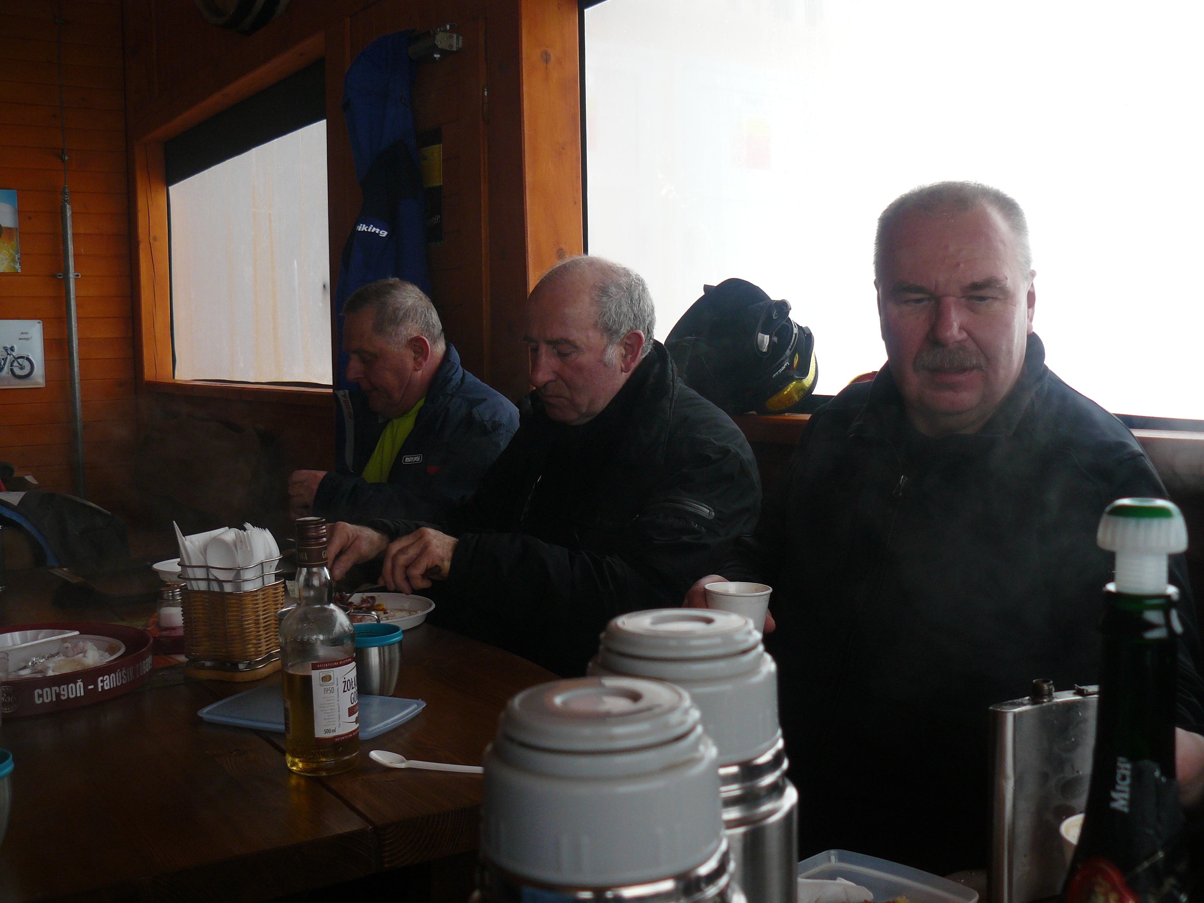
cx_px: 602
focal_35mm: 36
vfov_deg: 39.7
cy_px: 452
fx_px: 1252
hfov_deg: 51.4
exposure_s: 1/125
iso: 100
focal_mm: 6
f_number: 2.8
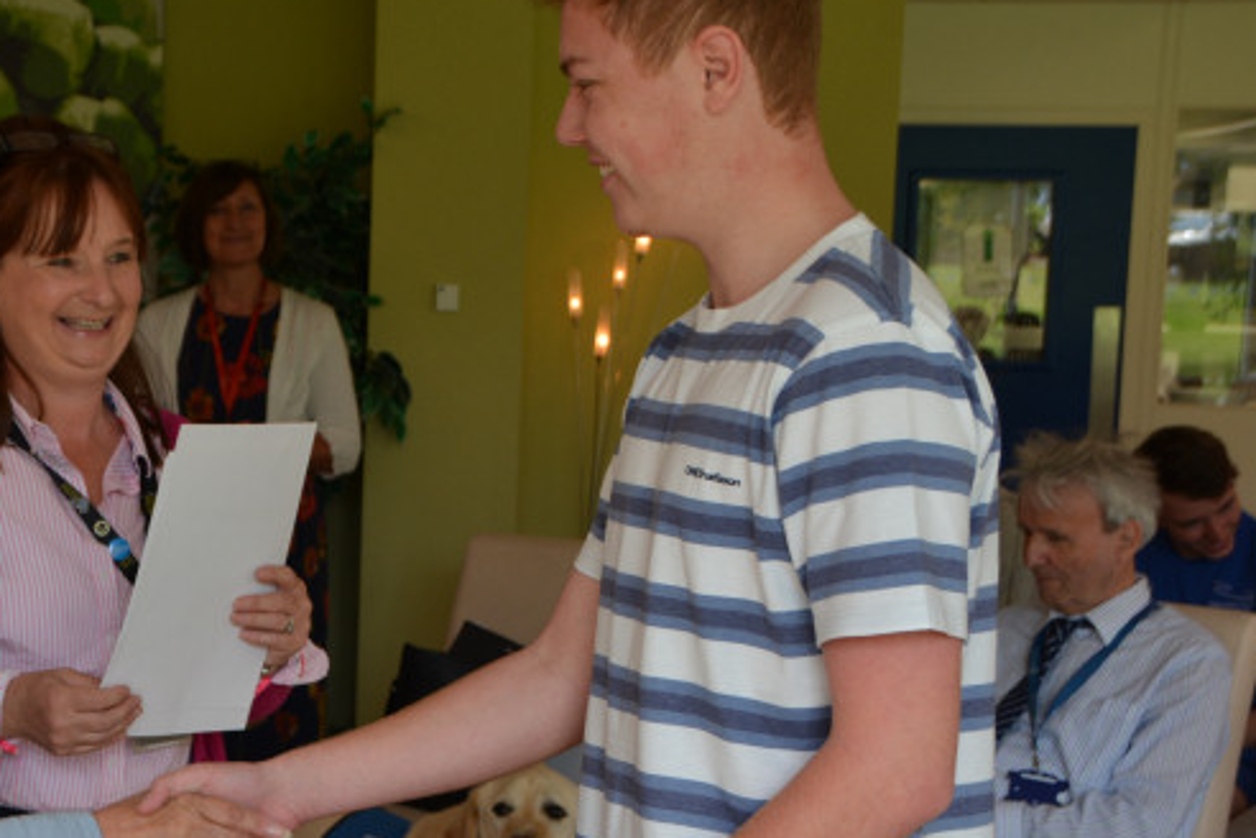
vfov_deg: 16.2
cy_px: 511
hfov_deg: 24.0
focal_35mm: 84
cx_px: 327
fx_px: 2930
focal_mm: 34
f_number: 5.6
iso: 220
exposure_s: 1/125
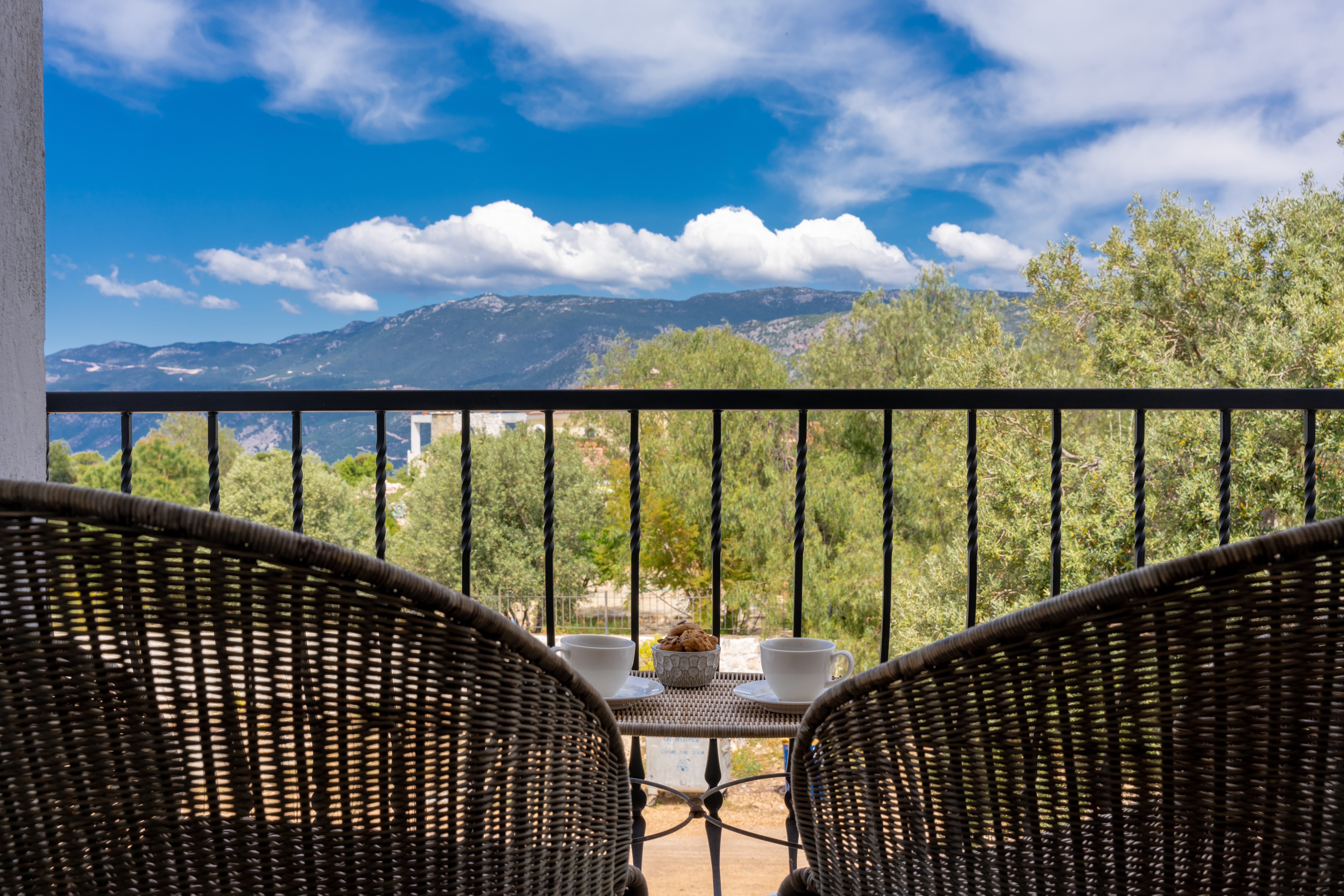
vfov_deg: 37.9
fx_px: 1307
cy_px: 448
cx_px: 672
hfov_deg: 54.4
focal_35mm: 35
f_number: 10
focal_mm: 35
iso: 100
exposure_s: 1/160
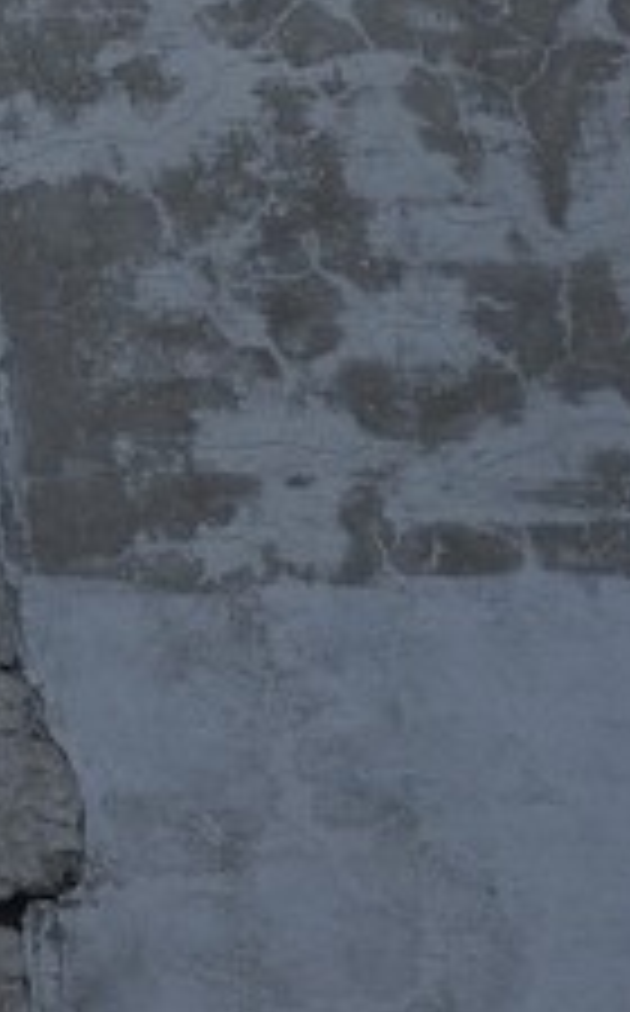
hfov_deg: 4.0
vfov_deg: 6.9
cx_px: -2547
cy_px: -1372
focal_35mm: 290
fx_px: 7992
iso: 200
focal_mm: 40
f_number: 13
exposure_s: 1/200
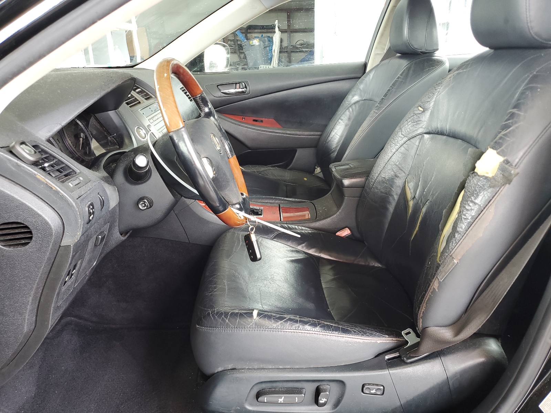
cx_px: 276
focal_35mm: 26
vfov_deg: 53.1
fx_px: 414
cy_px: 206
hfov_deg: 67.3
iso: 56
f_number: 1.5
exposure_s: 1/60.2
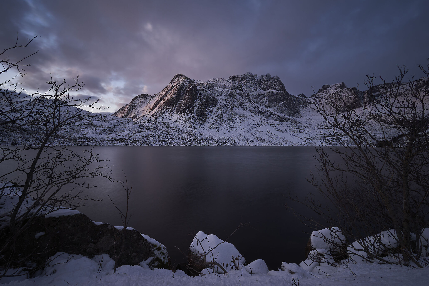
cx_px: 214
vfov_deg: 77.3
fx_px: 179
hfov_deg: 100.4
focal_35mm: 15
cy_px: 143
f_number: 8
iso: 100
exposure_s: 4
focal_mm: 15
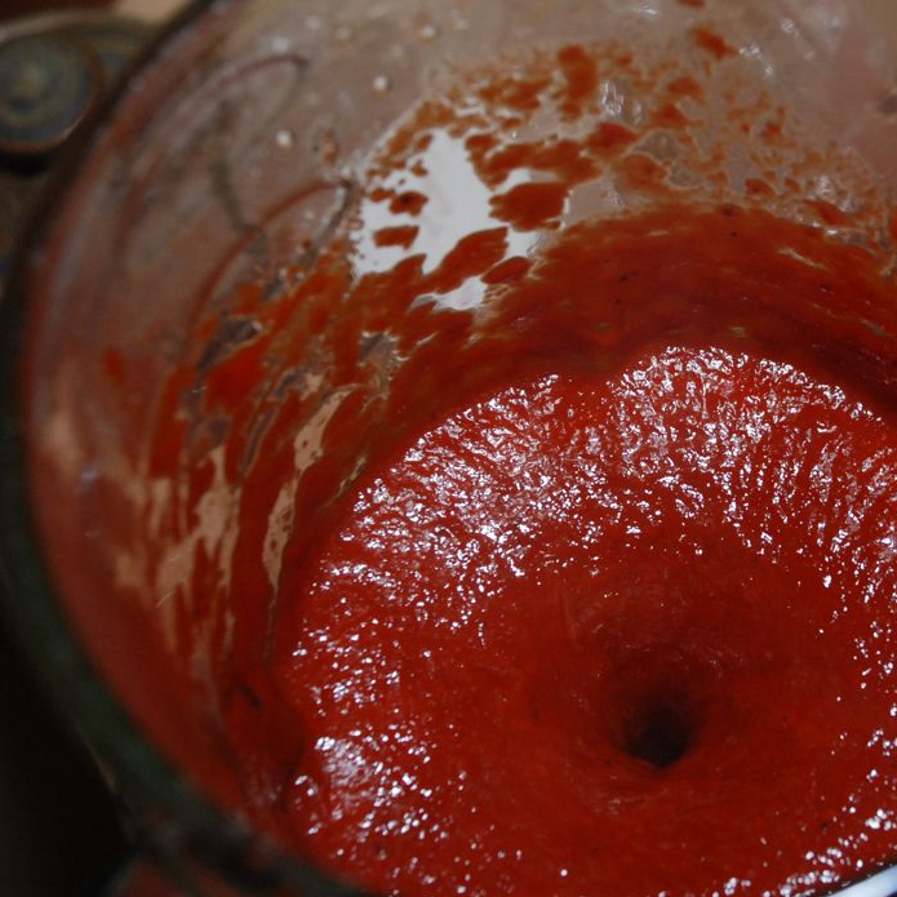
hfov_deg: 18.3
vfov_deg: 18.5
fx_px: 2756
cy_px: 419
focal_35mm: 94
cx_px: 742
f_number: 7.1
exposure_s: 1/60
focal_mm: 40
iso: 800
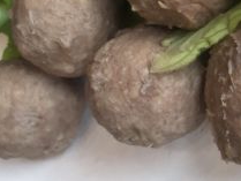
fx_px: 676
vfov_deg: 14.6
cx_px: 326
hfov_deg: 18.6
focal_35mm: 97
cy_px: -57
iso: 50
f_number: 2.2
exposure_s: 1/100
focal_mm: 4.15
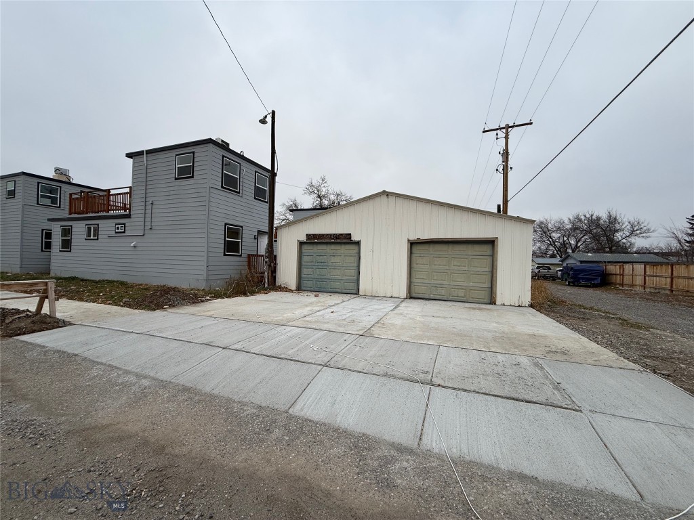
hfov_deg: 102.1
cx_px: 347
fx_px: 281
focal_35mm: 14
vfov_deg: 85.7
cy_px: 260
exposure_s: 1/419
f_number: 2.2
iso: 50
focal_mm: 2.22
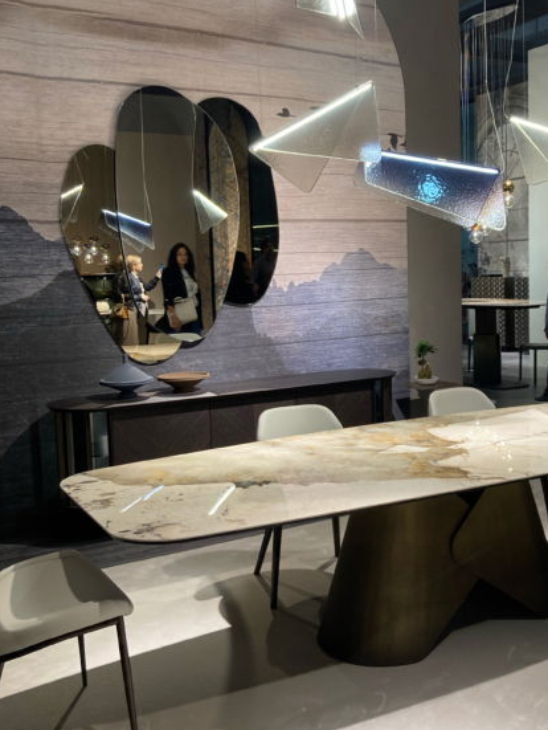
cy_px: 337
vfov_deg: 47.8
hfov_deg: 36.4
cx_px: 376
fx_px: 822
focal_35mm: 39
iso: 64
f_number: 1.8
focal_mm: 3.99
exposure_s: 1/50
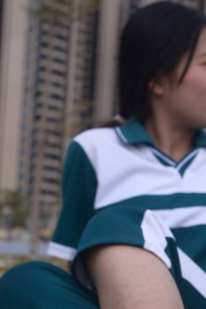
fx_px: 849
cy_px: 231
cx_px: 157
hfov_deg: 13.8
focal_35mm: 99
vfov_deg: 20.4
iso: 160
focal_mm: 35
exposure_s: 1/800
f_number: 6.3
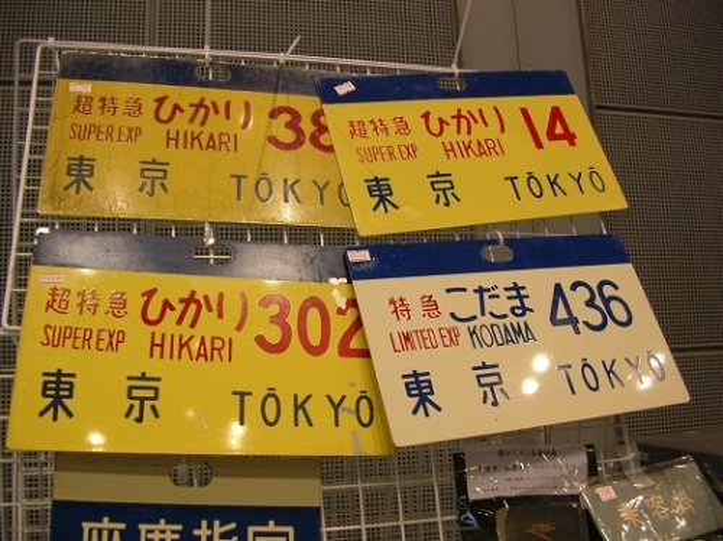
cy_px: 270
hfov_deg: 52.7
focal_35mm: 35
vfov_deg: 40.6
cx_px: 362
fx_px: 730
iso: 50
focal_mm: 5.8
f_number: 2.8
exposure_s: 1/15.4
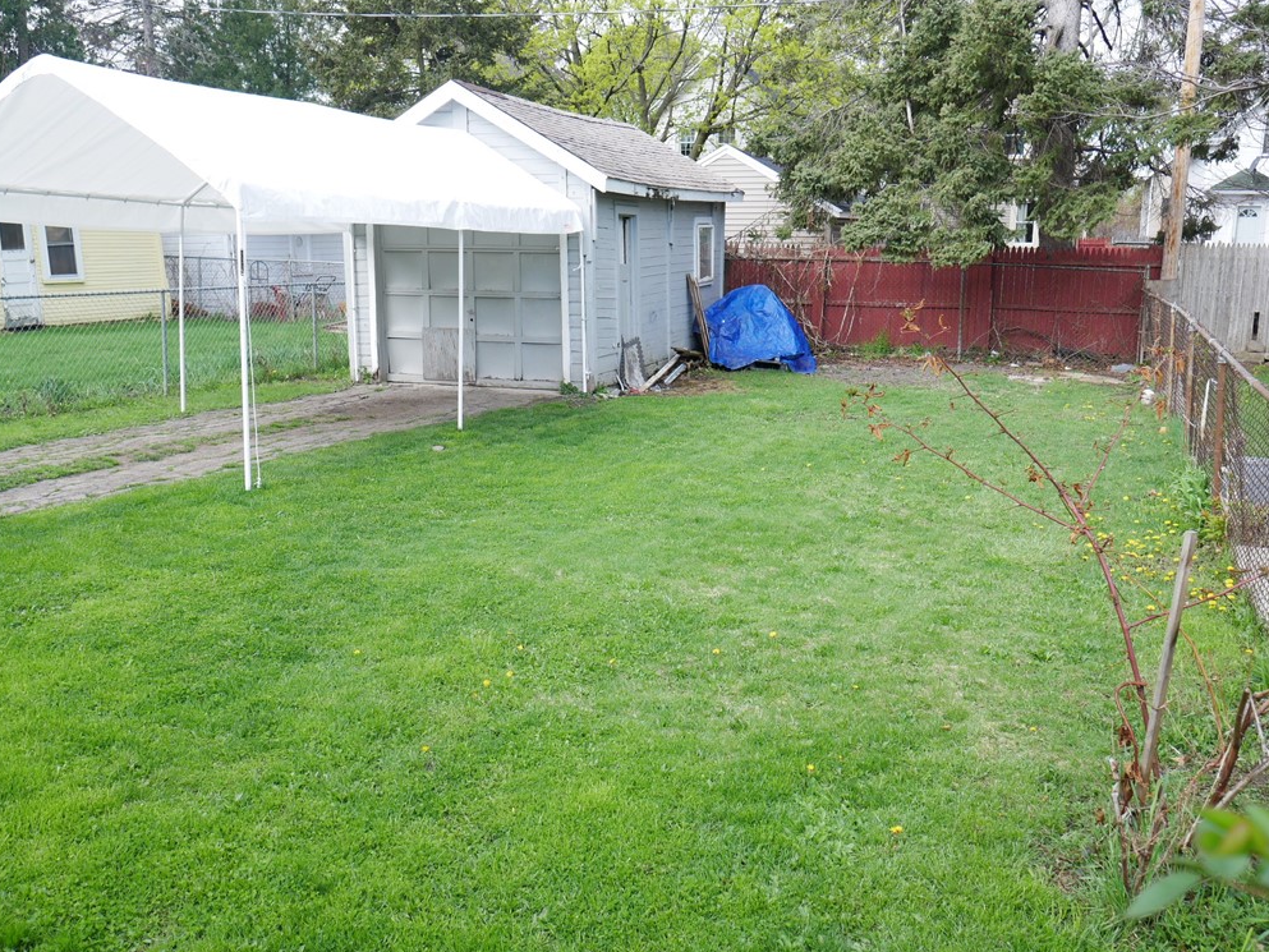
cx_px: 620
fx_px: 1210
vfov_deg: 43.0
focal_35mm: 33
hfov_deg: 55.3
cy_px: 486
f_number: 5
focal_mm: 16
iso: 200
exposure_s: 1/200
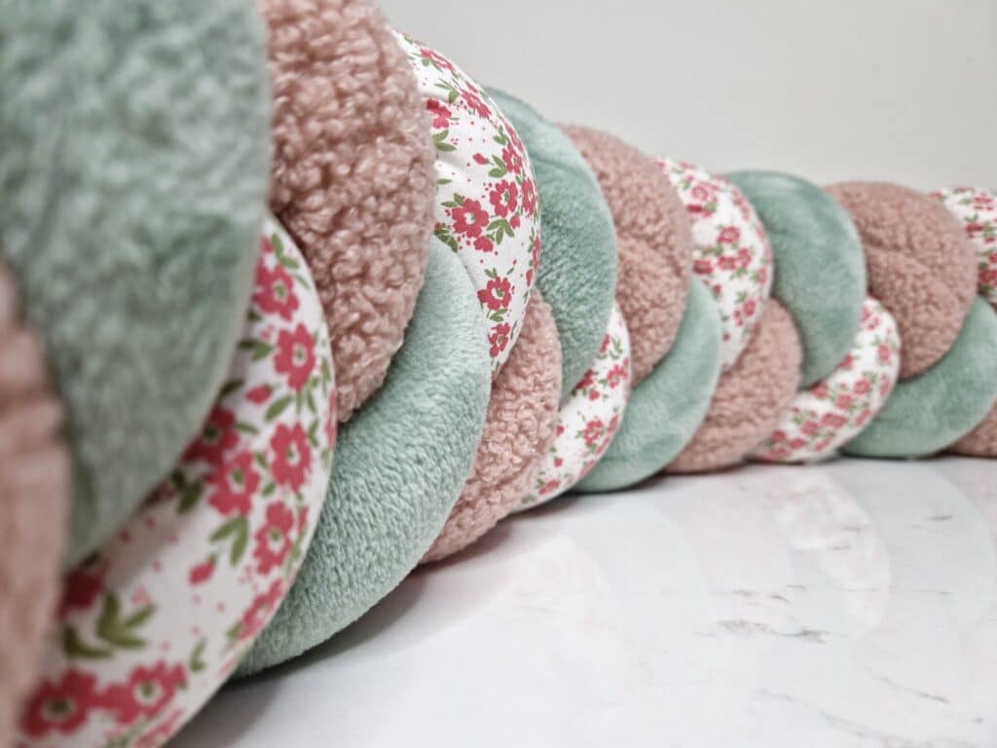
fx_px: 662
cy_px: 374
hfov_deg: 73.9
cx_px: 498
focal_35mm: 23
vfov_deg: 58.9
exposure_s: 1/381
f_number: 1.8
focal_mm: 5.4
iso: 50
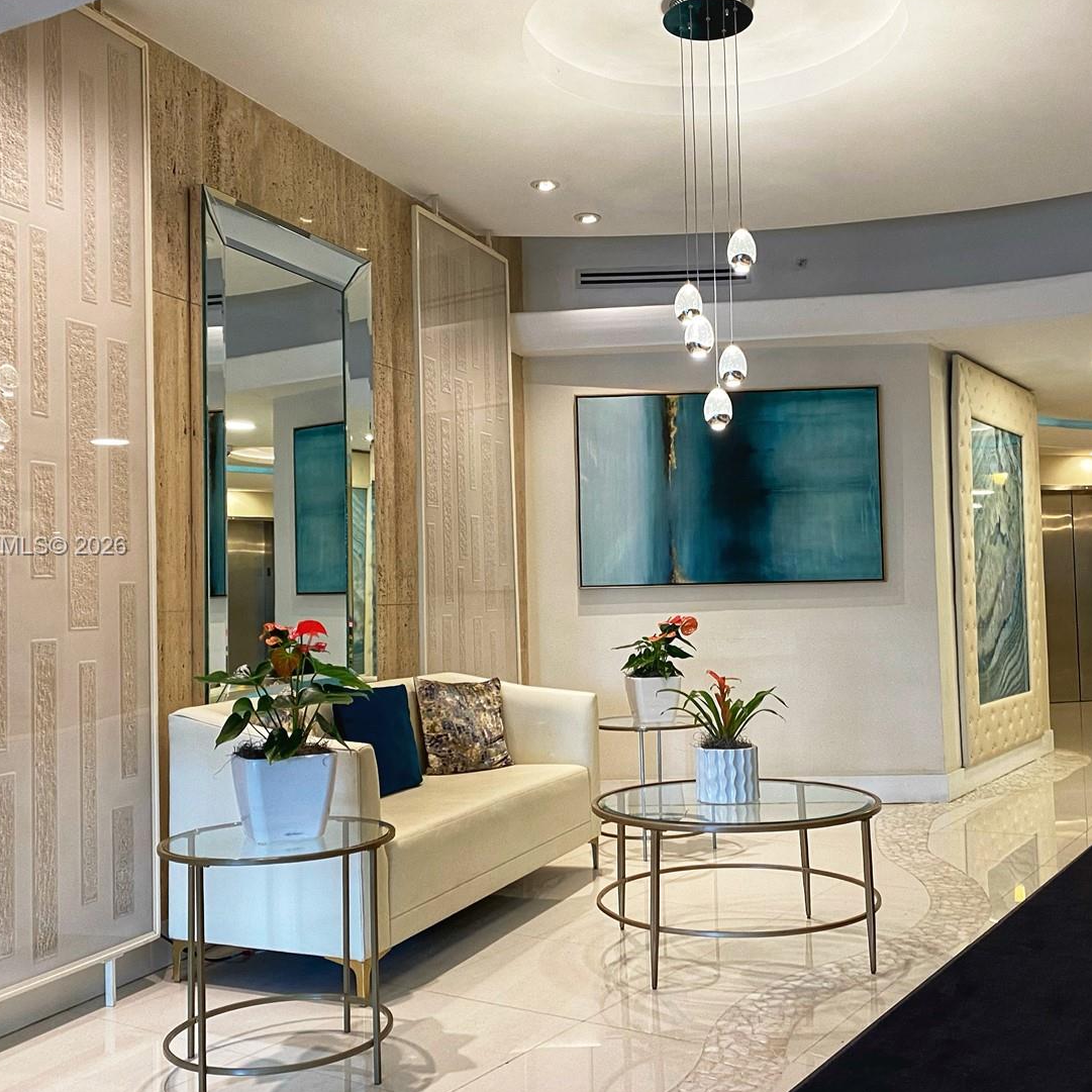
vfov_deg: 48.5
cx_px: 620
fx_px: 1213
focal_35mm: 34
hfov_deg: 48.3
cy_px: 548
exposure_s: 1/60
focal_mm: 4.25
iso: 100
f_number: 1.8
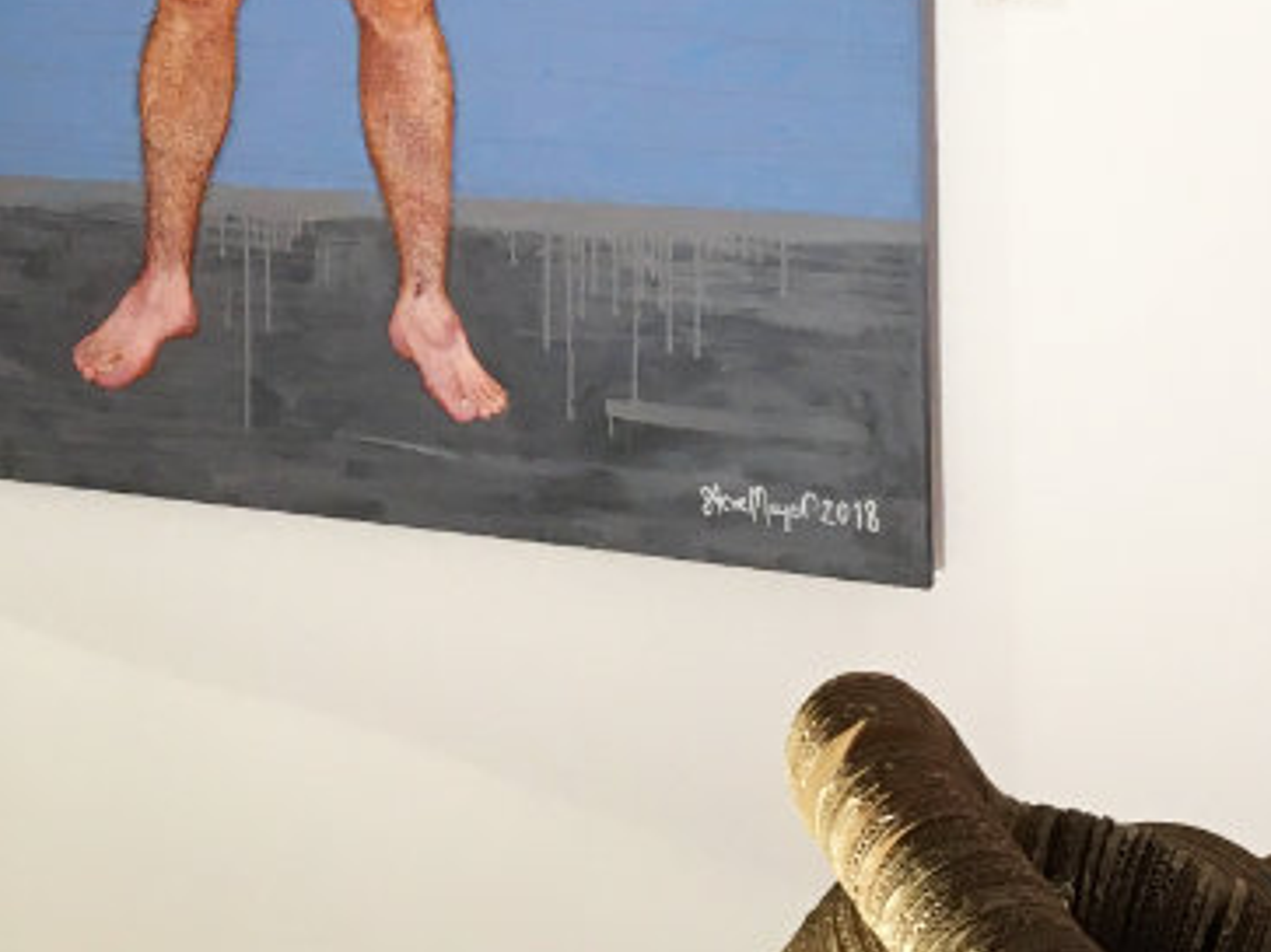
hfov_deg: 20.0
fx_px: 3524
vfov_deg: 14.6
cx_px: 109
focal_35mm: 96
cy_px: -378
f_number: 2.2
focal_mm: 4.2
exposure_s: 1/33
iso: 32
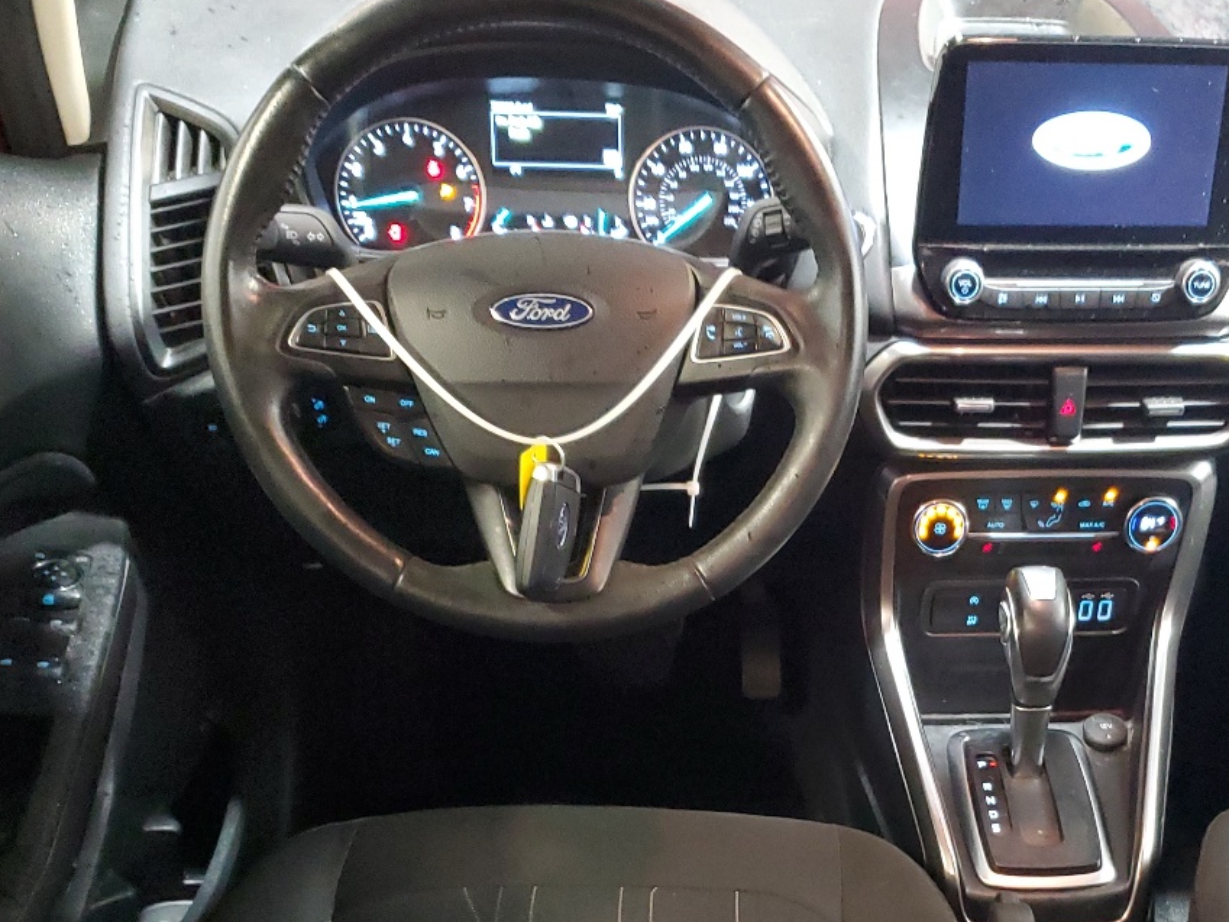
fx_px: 1740
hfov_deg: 38.0
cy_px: 782
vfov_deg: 28.8
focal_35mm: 49
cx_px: 913
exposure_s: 1/15
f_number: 1.5
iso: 361
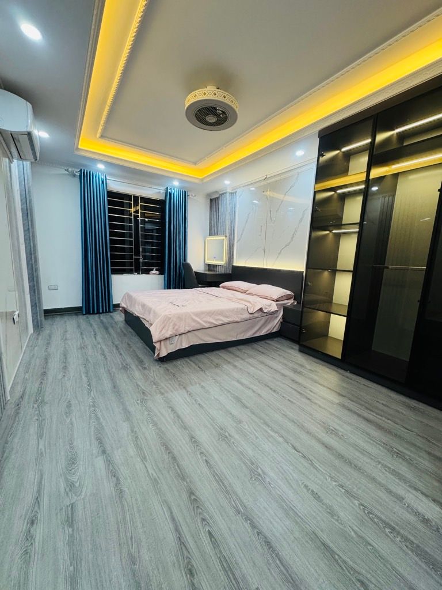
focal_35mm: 14
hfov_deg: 85.7
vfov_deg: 102.1
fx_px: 238
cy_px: 295
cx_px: 221
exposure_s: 1/100
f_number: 2.2
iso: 320
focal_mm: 2.22
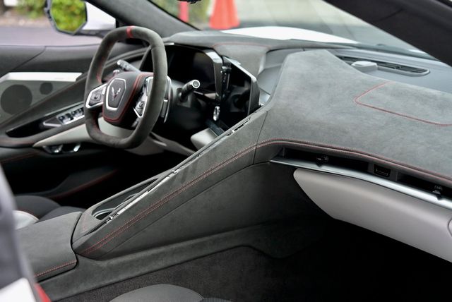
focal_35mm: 56
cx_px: 226
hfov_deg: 35.6
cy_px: 151
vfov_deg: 24.2
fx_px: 704
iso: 640
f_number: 3.5
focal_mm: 56
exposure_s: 1/1000
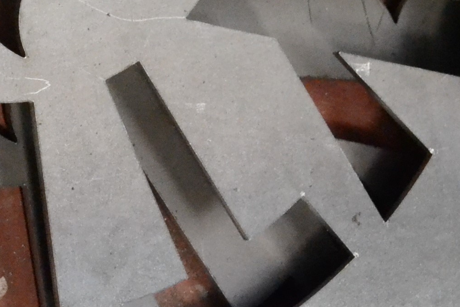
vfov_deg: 6.6
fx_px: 2632
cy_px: -105
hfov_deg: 9.6
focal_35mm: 206
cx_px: -310
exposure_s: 1/800
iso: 3200
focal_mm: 30
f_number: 5.6
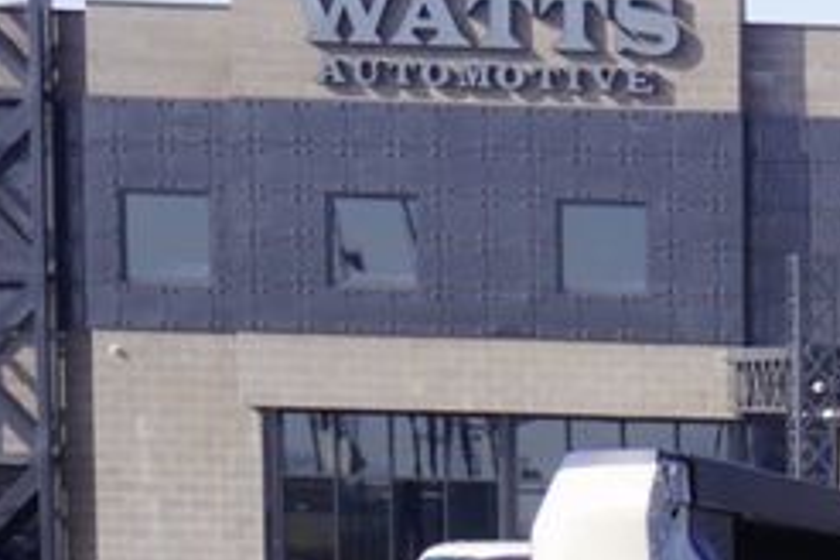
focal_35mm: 200
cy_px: 1134
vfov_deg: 6.6
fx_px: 4666
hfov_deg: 9.5
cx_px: 1738
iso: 100
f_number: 9
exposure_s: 1/100
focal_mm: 32
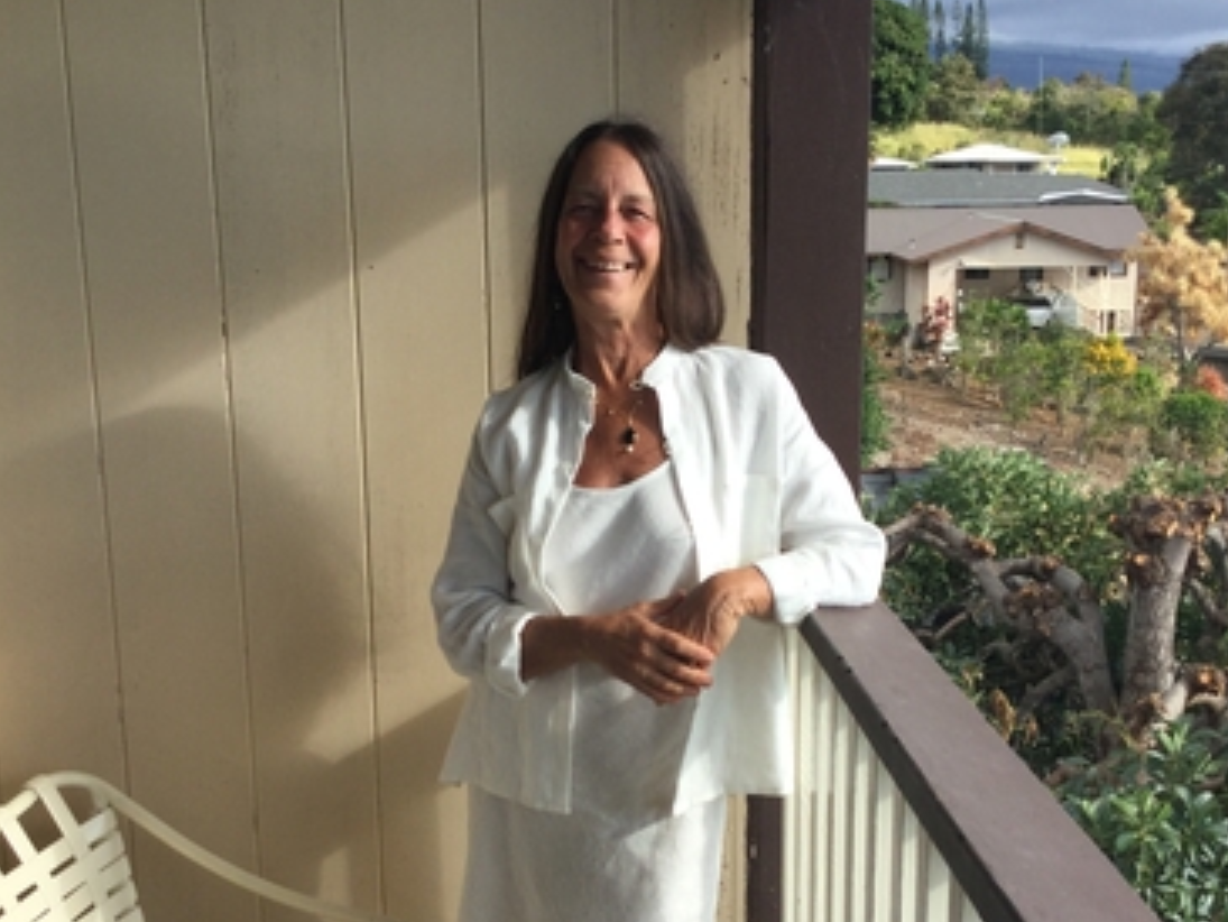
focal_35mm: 51
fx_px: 1810
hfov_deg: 37.5
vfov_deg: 28.3
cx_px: 606
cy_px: 639
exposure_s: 1/608
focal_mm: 3.3
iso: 25
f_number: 2.4
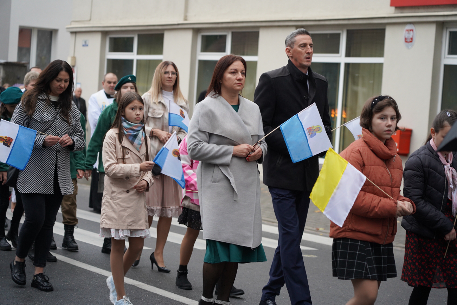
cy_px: 152
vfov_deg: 15.9
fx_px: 1092
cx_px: 228
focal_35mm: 86
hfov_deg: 23.6
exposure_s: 1/160
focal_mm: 86
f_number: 4
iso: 1250
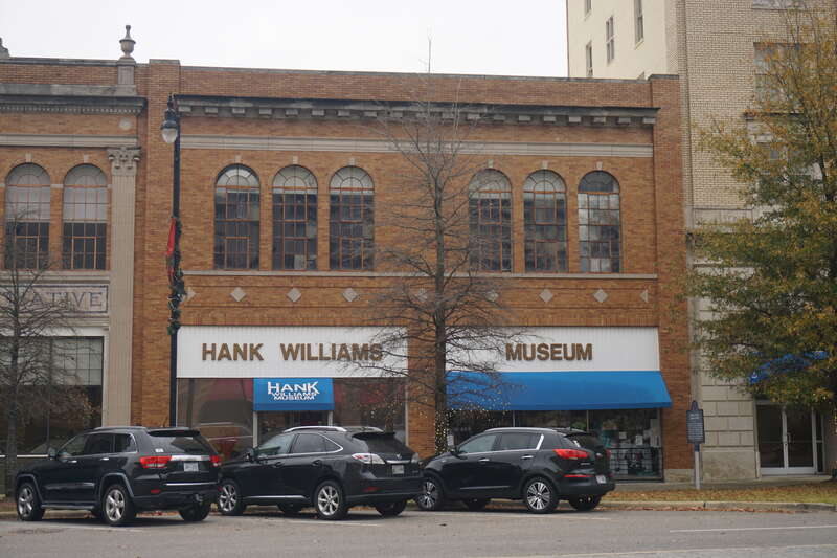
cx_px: 418
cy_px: 279
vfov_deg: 27.2
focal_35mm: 50
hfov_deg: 40.0
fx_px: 1151
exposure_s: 1/60
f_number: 5.6
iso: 100
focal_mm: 33
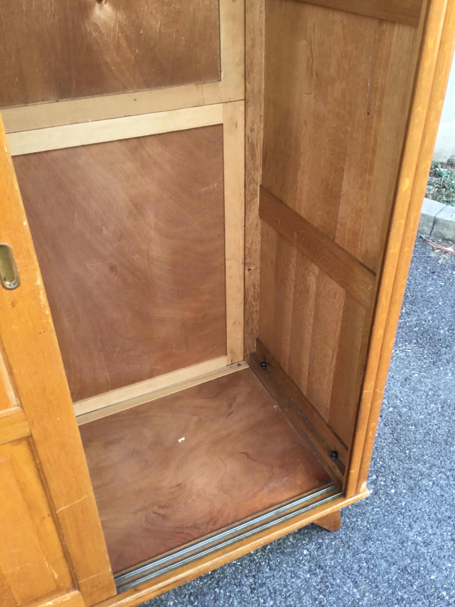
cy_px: 304
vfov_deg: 58.4
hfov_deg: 45.4
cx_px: 228
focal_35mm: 31
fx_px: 543
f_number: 2.4
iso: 25
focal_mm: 3.3
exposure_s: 1/50
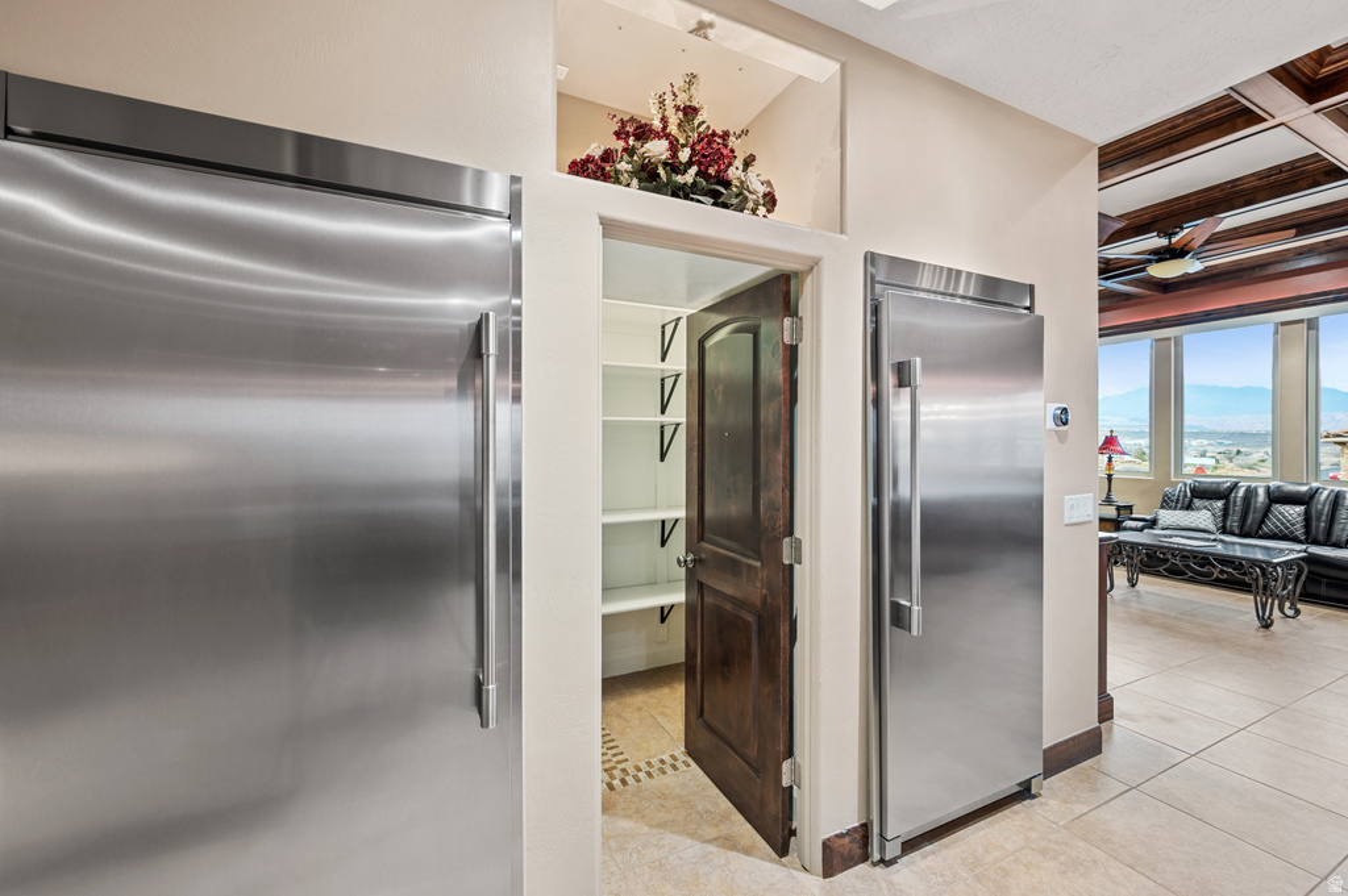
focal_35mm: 14
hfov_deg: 104.3
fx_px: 524
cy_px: 448
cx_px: 674
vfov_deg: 81.1
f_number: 8
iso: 100
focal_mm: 14
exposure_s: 2
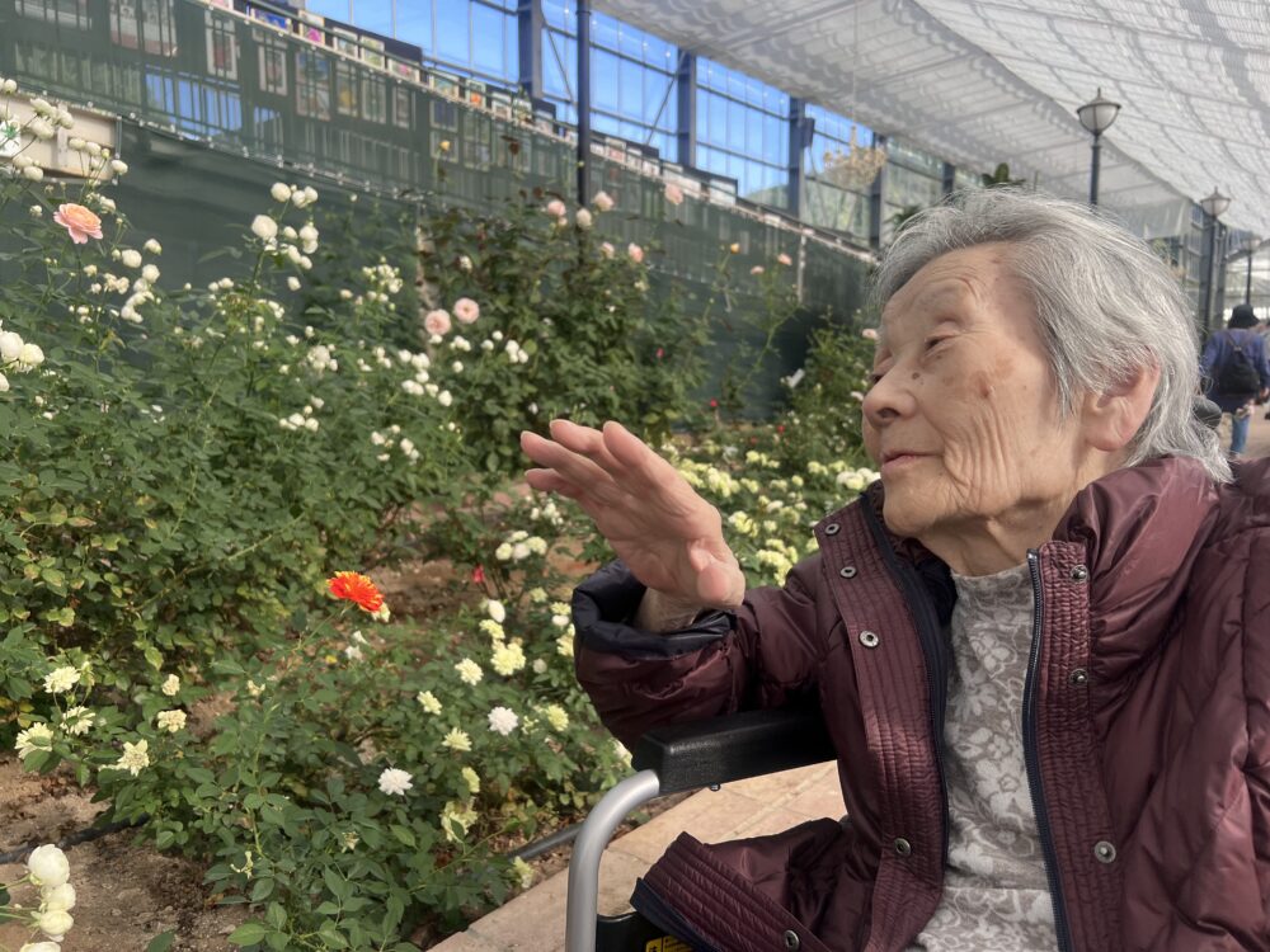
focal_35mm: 26
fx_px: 954
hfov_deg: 67.3
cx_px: 635
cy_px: 476
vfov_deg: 53.1
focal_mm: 5.7
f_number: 1.5
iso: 50
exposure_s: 1/780
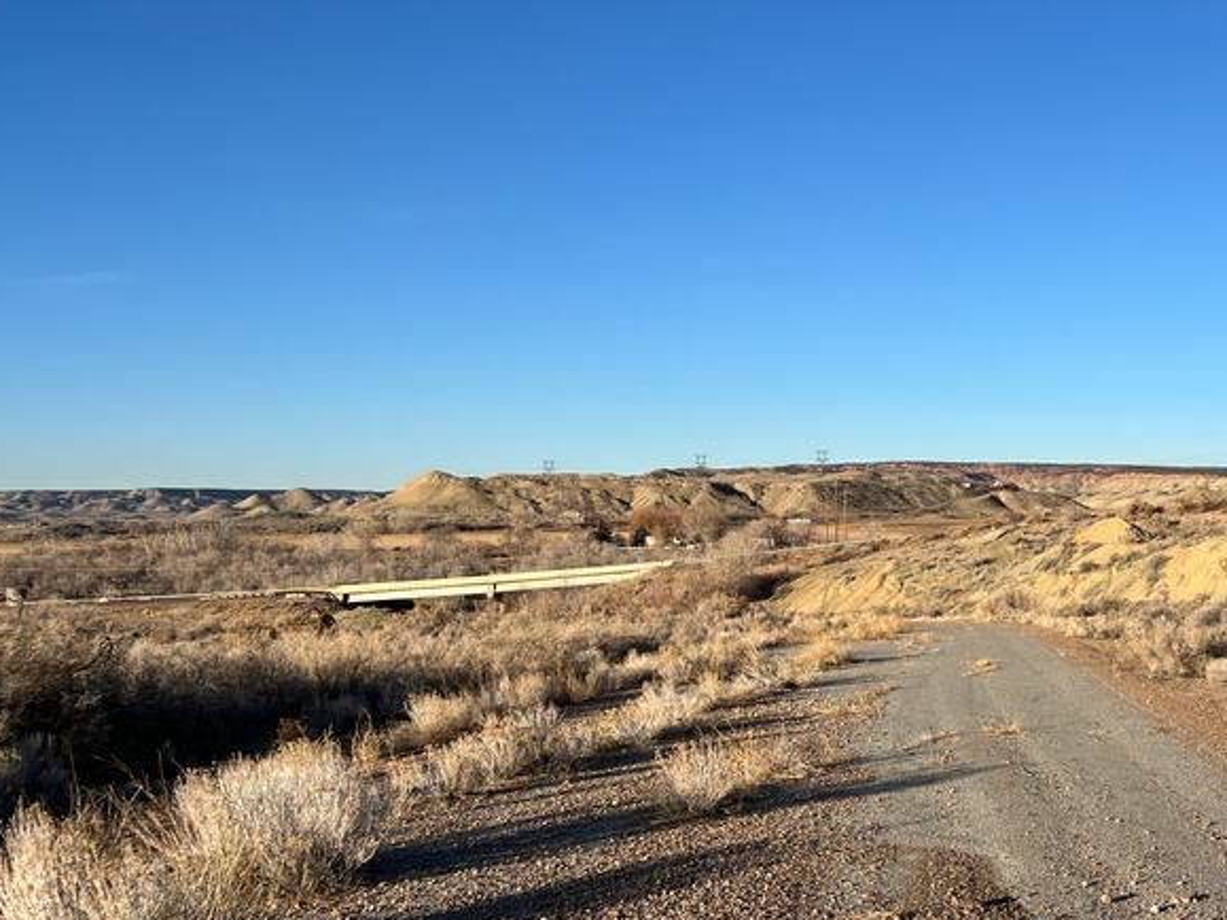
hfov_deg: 39.8
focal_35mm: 46
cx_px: 956
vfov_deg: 31.5
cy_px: 524
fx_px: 1630
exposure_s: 1/3968
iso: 50
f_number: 1.5
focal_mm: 5.7
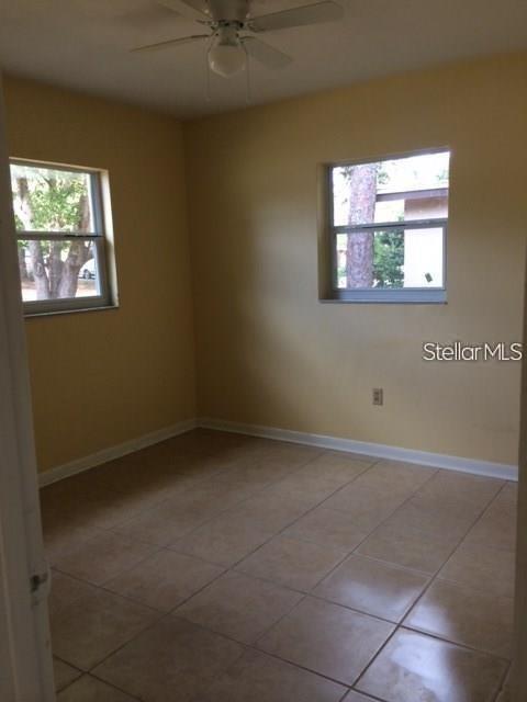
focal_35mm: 30
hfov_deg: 46.8
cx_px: 264
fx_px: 609
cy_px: 351
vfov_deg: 60.0
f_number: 2.2
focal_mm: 4.12
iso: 40
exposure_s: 1/30
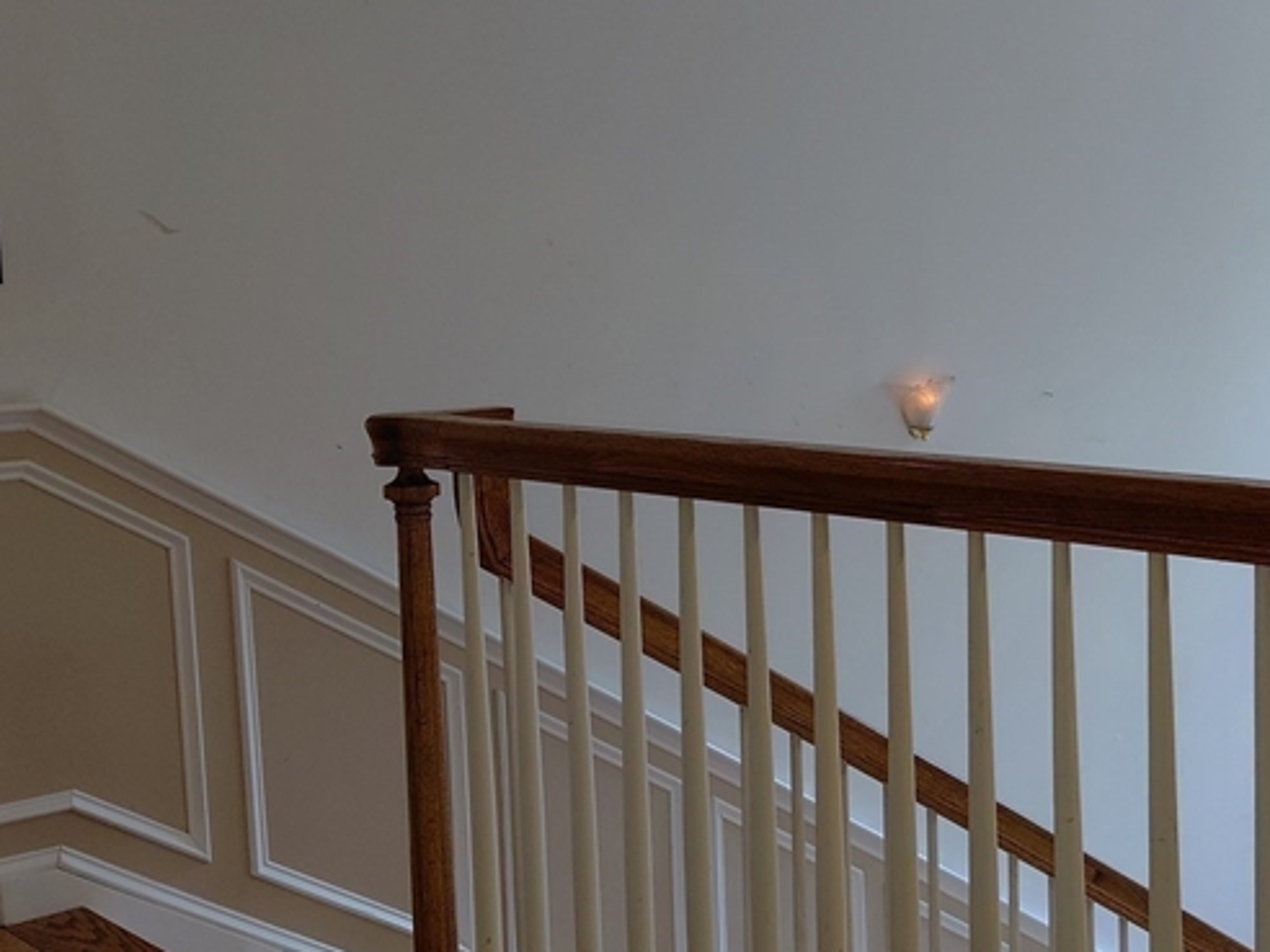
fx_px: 1908
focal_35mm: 52
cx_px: 1027
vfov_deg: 28.0
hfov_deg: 35.6
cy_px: 444
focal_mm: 4.69
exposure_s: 1/120
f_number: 1.8
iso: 125
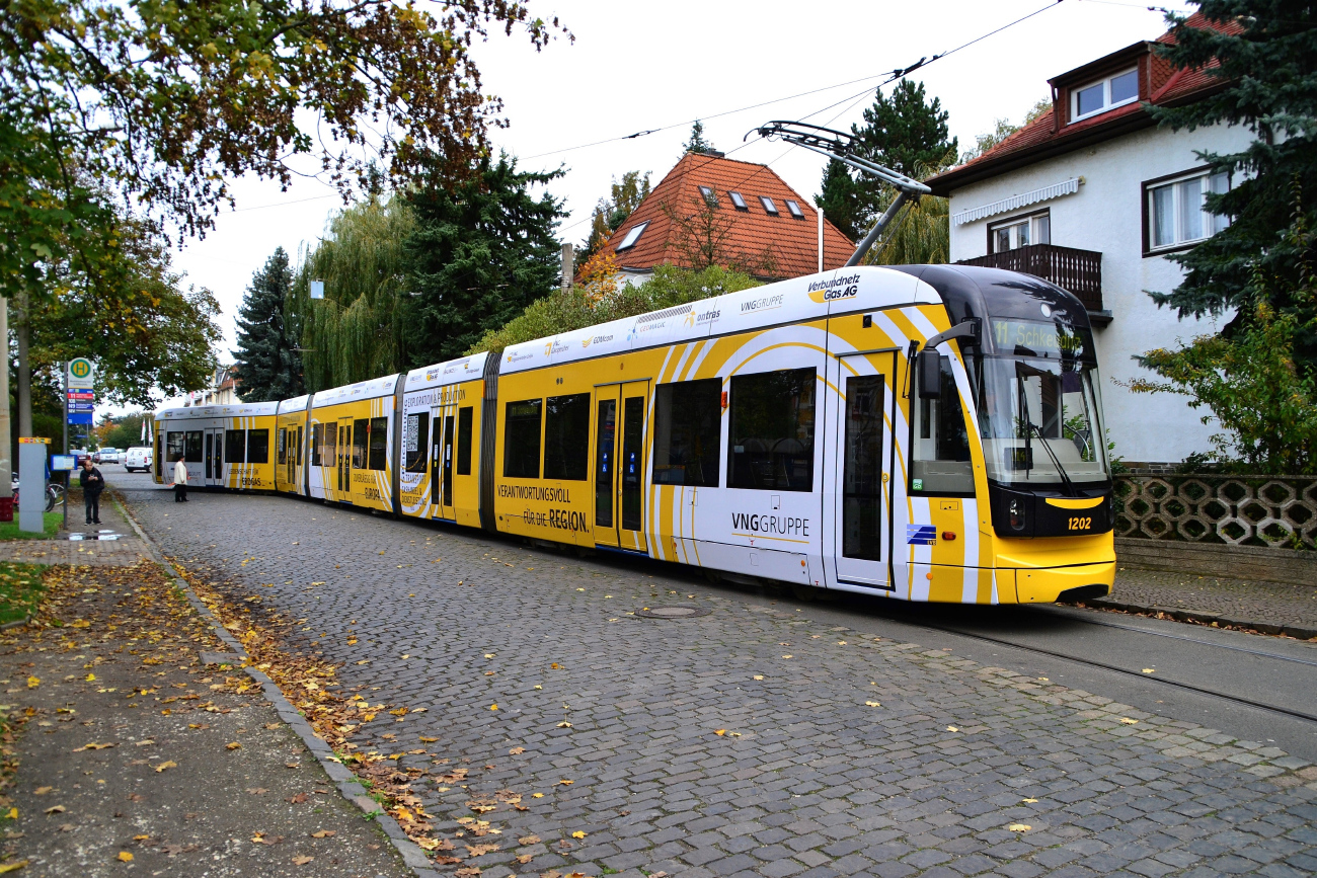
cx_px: 658
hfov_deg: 67.4
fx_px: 988
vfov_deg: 47.9
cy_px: 439
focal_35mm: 27
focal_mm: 18
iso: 400
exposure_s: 1/500
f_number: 6.3
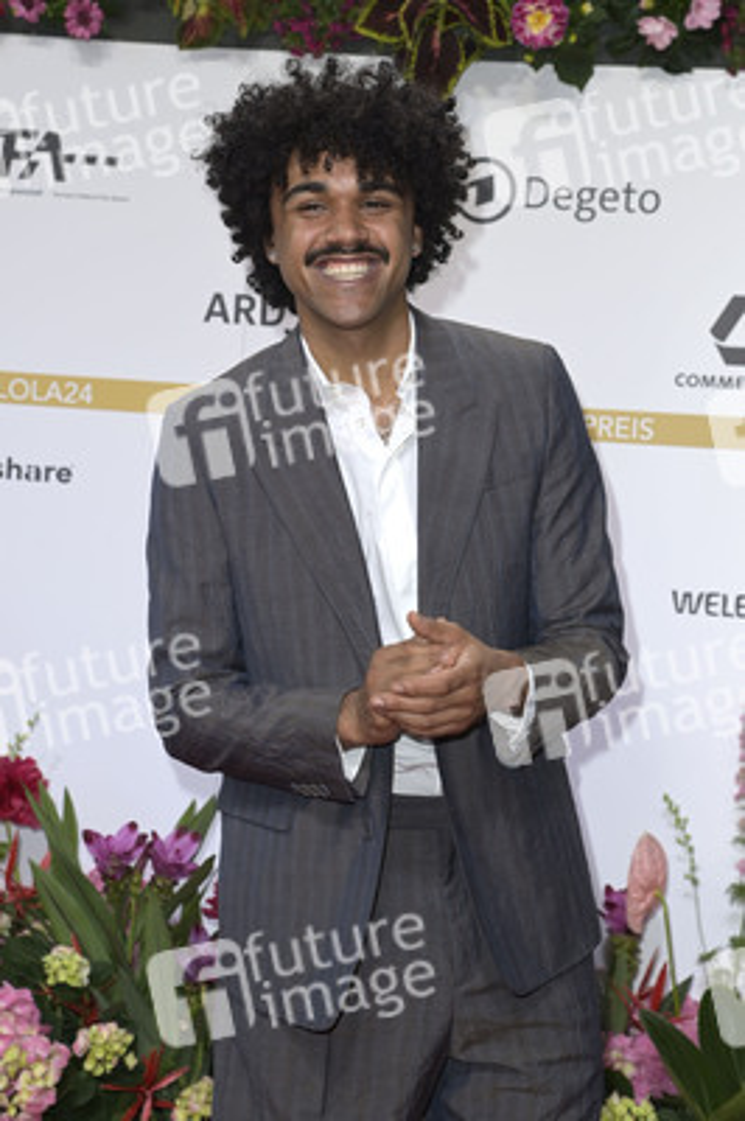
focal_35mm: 92
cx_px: 372
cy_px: 560
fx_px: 2861
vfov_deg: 22.2
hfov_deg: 14.8
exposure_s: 1/250
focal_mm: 92
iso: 640
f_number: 6.3
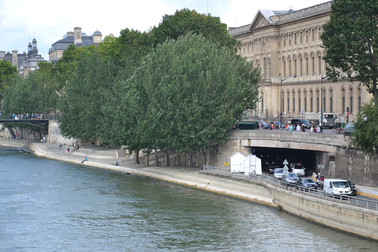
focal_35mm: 105
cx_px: 189
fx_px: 1102
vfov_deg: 13.0
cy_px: 126
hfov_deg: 19.5
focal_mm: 70
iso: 800
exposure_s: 1/1000
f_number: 8
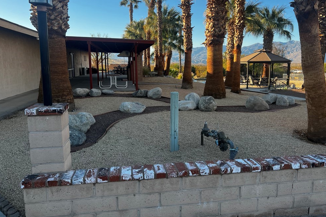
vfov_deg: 46.4
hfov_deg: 65.5
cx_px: 165
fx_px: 253
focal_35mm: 28
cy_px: 105
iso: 50
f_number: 1.5
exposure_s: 1/873
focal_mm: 5.7
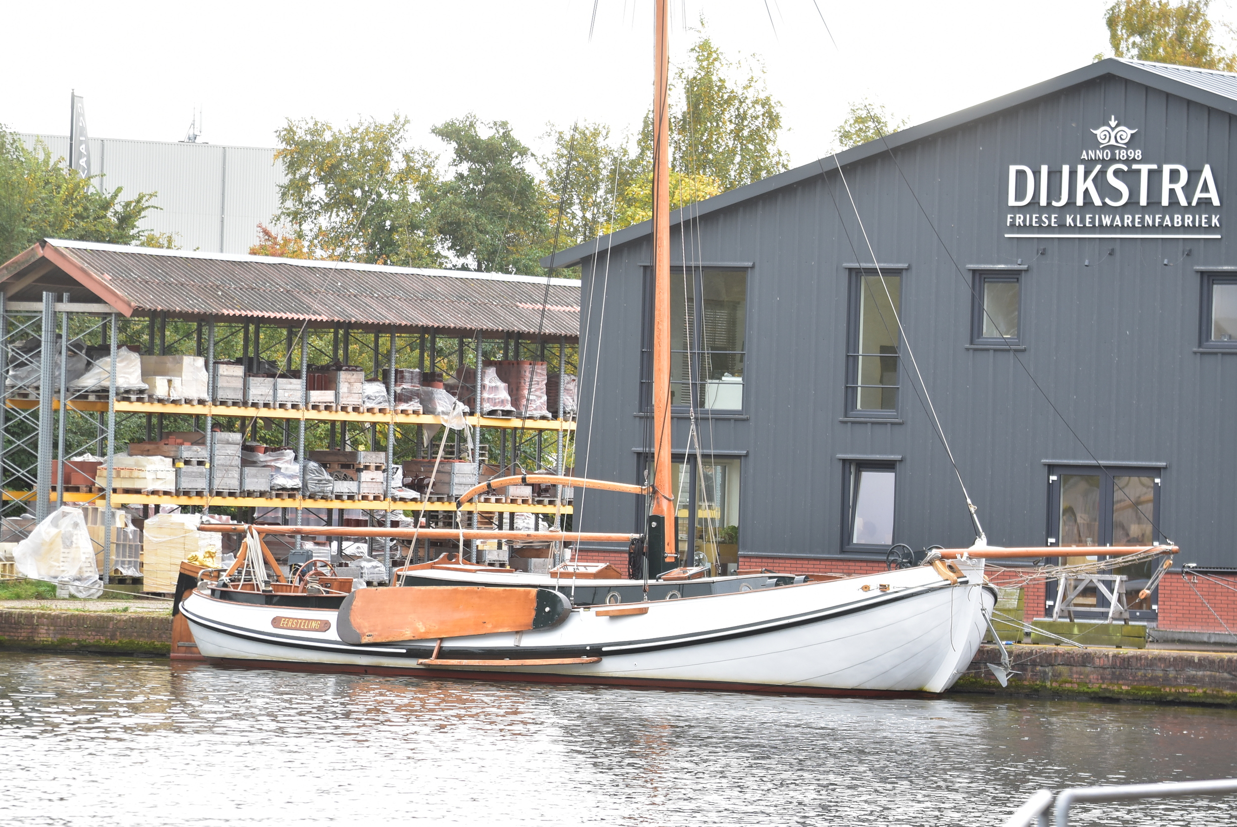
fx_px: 6963
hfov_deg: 10.2
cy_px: 414
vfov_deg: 6.8
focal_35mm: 202
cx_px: 618
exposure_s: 1/250
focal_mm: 135
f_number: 10
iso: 400
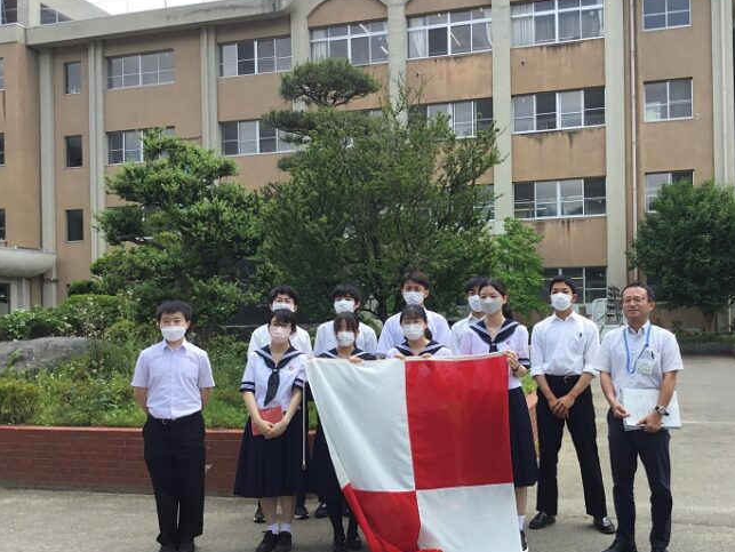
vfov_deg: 38.6
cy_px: 313
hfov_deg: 50.0
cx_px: 418
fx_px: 786
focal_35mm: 37
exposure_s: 1/646
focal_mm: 3.3
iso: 25
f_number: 2.4
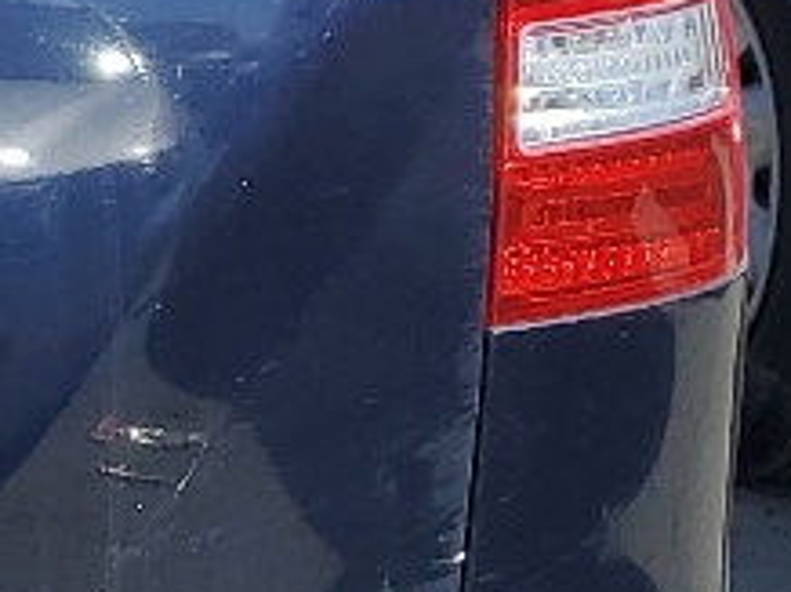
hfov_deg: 9.3
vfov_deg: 7.7
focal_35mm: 191
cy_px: -25
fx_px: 4360
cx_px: -1103
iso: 50
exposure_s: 1/2500
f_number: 1.5
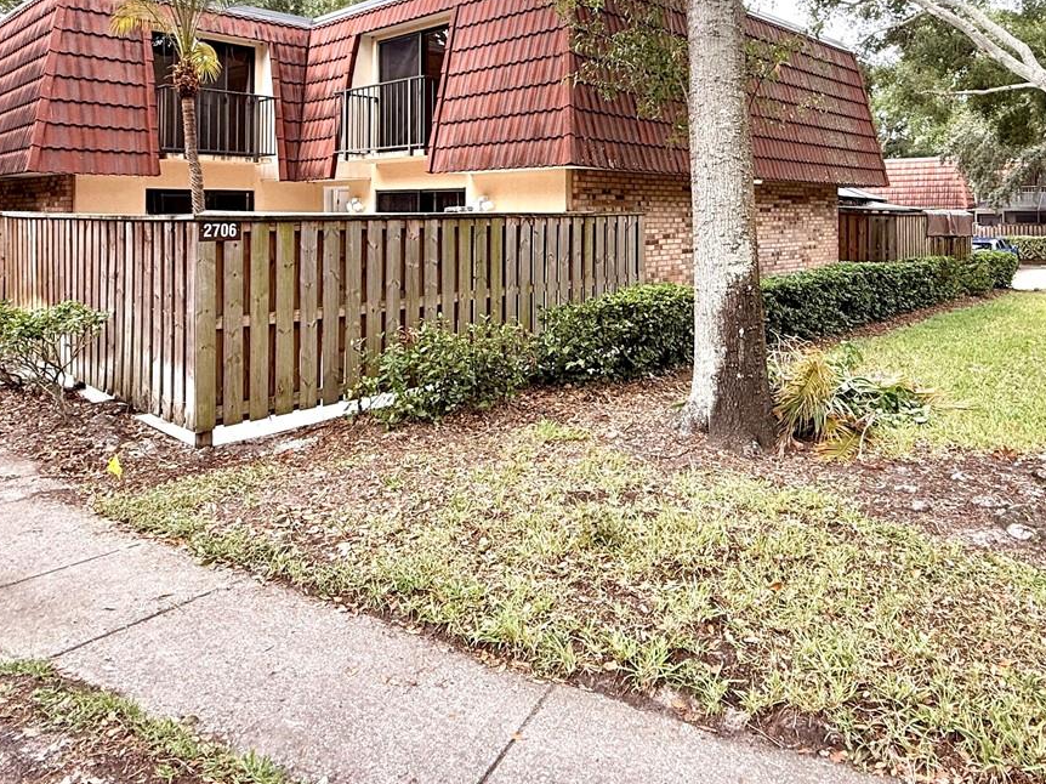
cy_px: 192
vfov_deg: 50.7
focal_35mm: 26
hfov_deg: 67.2
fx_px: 785
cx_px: 565
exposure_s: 1/169
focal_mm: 2.22
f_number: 2.2
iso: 64
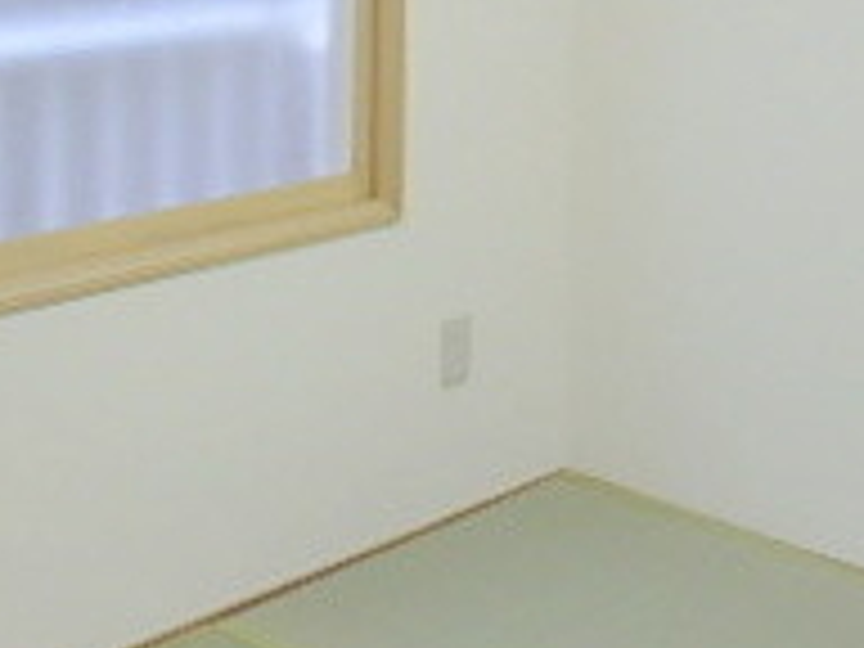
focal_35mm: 70
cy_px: -256
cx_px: 486
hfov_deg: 27.8
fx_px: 1747
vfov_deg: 19.0
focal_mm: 3.7
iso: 200
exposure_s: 1/40
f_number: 3.5
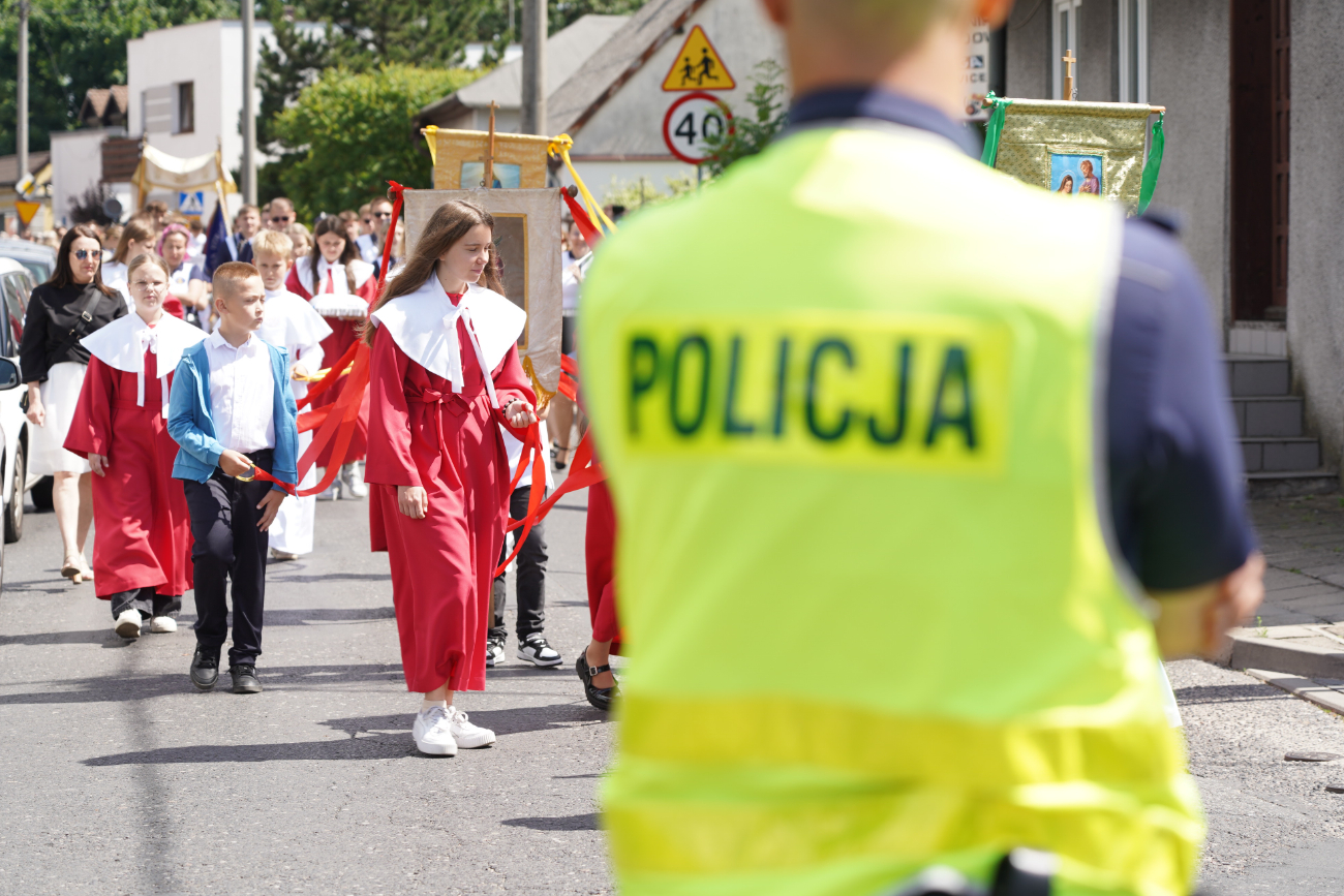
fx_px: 3920
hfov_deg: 19.5
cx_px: 672
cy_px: 448
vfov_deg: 13.0
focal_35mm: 105
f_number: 5
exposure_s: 1/250
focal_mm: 105
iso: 100
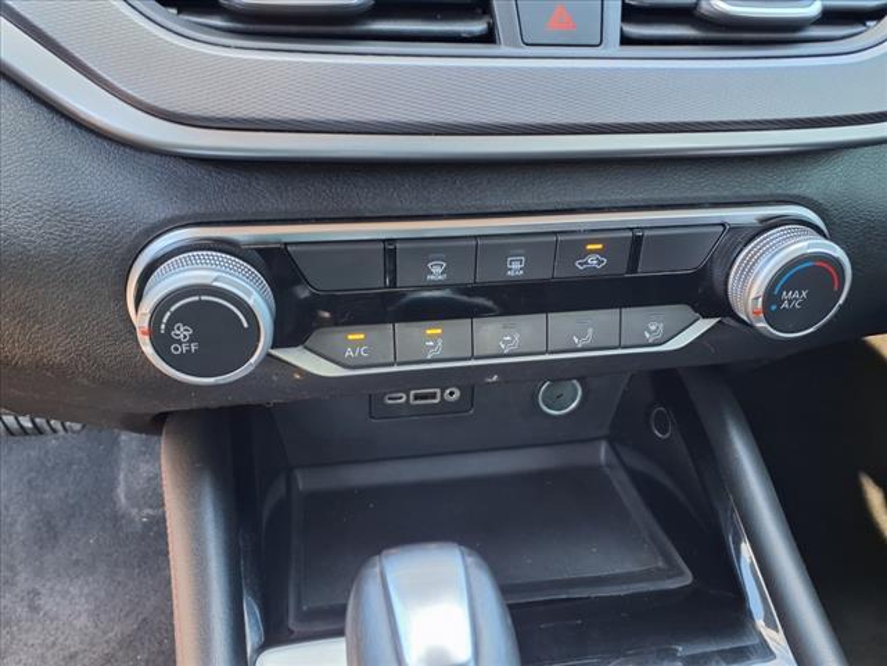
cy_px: 333
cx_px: 444
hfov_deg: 65.3
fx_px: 692
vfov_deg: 51.4
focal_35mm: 27
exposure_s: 1/40
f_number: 1.9
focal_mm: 3.58
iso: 200
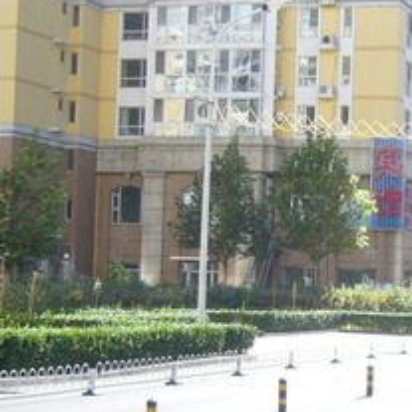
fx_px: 1306
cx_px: 488
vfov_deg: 17.9
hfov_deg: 17.2
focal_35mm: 97
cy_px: 253
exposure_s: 1/200
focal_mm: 5.8
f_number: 2.8
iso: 80
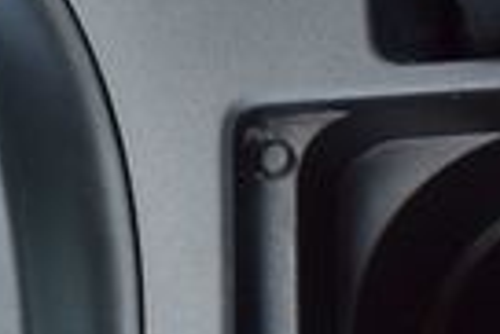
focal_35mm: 155
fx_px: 2155
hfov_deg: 13.2
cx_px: 180
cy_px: 206
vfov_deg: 8.9
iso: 720
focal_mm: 22
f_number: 6.3
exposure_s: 1/15
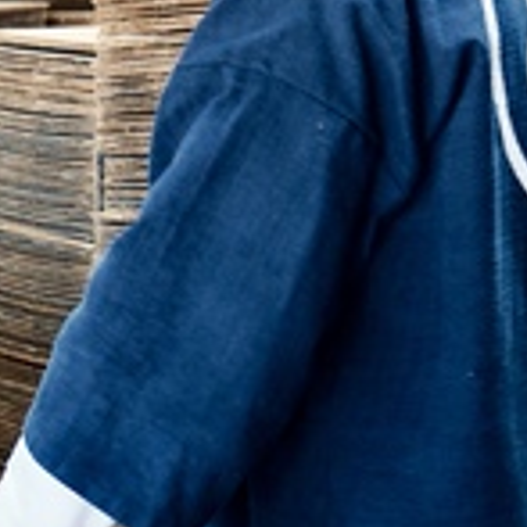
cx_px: -154
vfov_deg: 10.9
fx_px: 2756
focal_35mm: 160
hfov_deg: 10.7
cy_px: 247
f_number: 2.8
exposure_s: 1/60
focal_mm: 24.2
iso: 1250
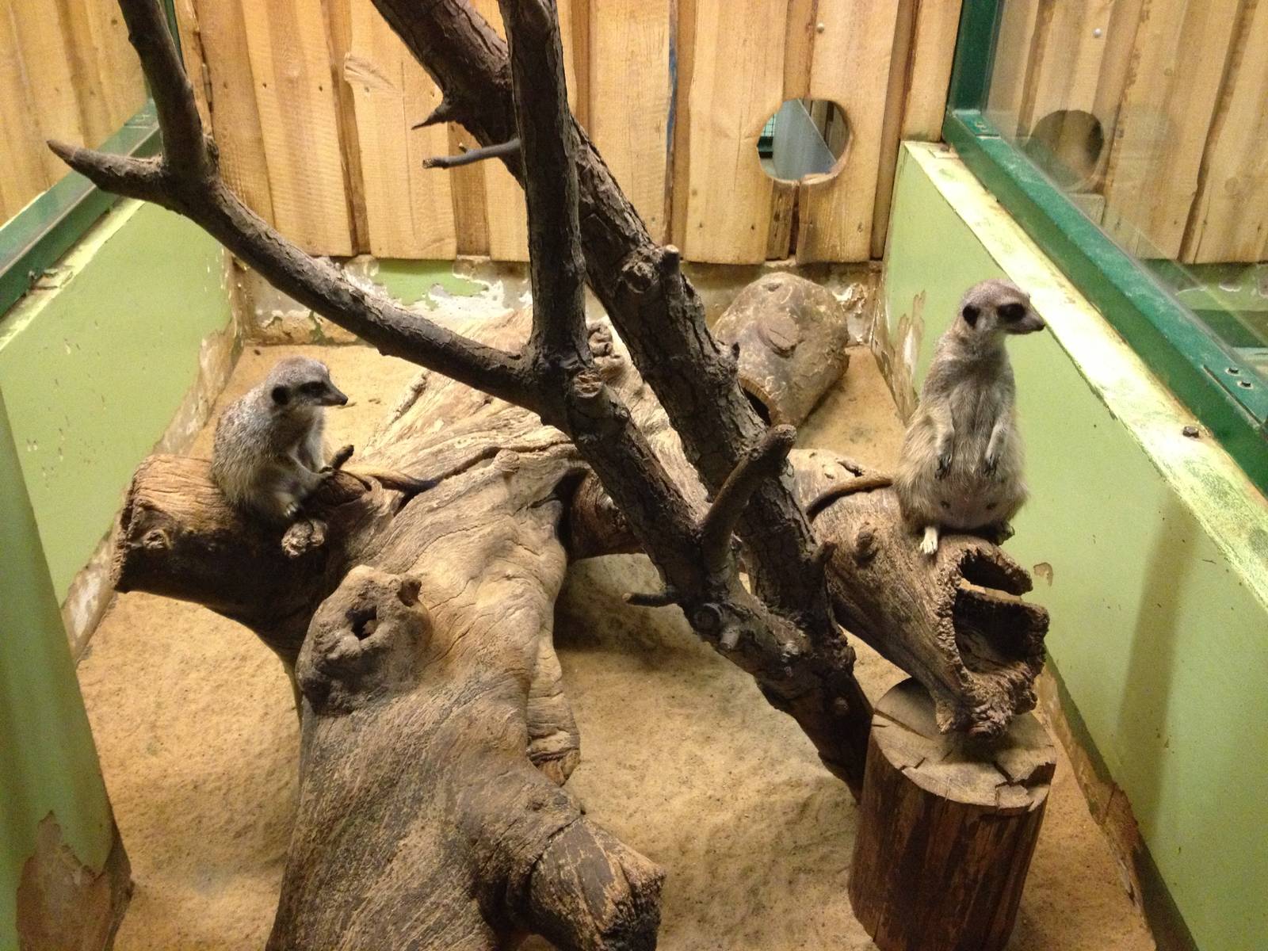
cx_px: 634
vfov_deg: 40.7
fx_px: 1282
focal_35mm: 35
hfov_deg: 52.6
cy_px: 476
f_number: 2.4
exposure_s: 1/15
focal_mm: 4.28
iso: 400
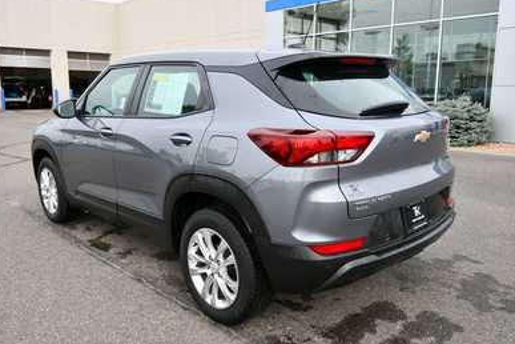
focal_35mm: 31
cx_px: 250
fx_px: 443
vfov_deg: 42.3
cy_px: 169
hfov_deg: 60.3
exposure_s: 1/250
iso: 200
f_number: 6.3
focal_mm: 20
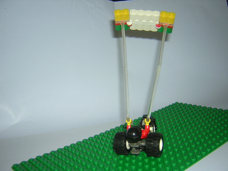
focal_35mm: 36
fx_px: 237
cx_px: 114
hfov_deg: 51.4
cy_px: 86
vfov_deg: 39.7
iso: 100
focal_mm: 4.7
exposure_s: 1/60.1
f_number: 2.6
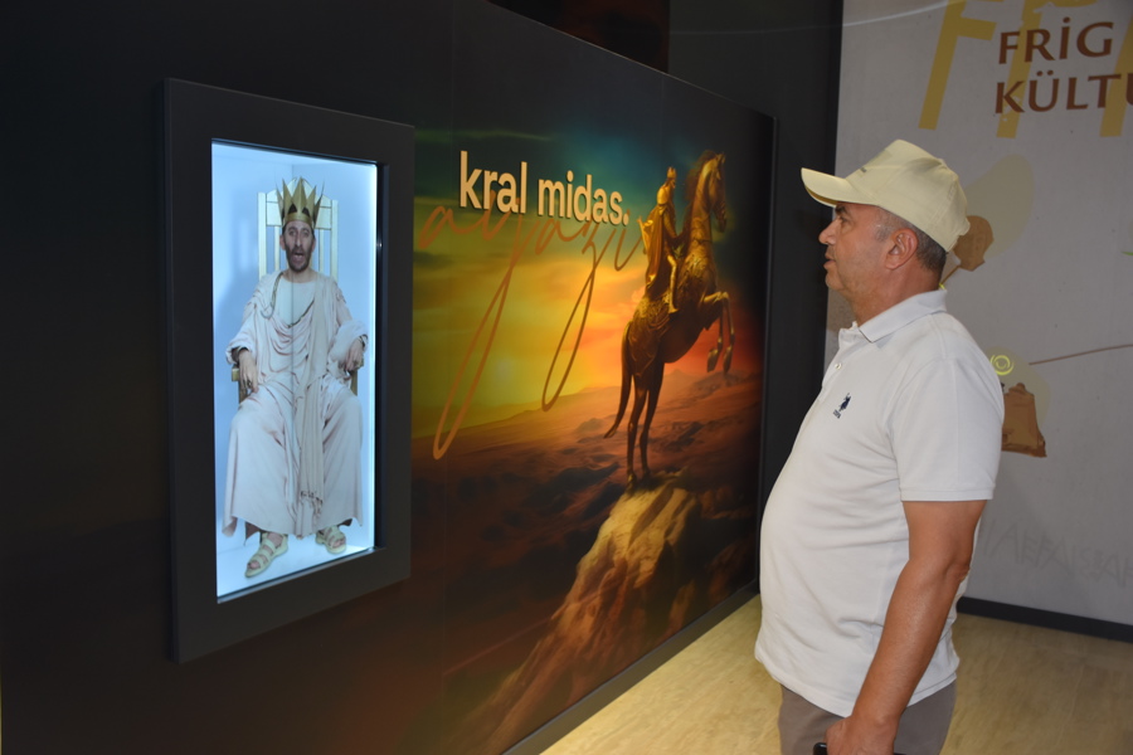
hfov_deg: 57.2
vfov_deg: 40.0
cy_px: 378
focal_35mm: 33
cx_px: 566
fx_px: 1039
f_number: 3.5
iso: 400
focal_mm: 22
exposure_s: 1/60
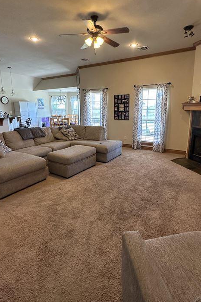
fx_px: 167
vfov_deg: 83.9
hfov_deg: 61.9
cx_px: 101
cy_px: 141
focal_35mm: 20
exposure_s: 1/120
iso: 320
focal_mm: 2.22
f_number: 2.2
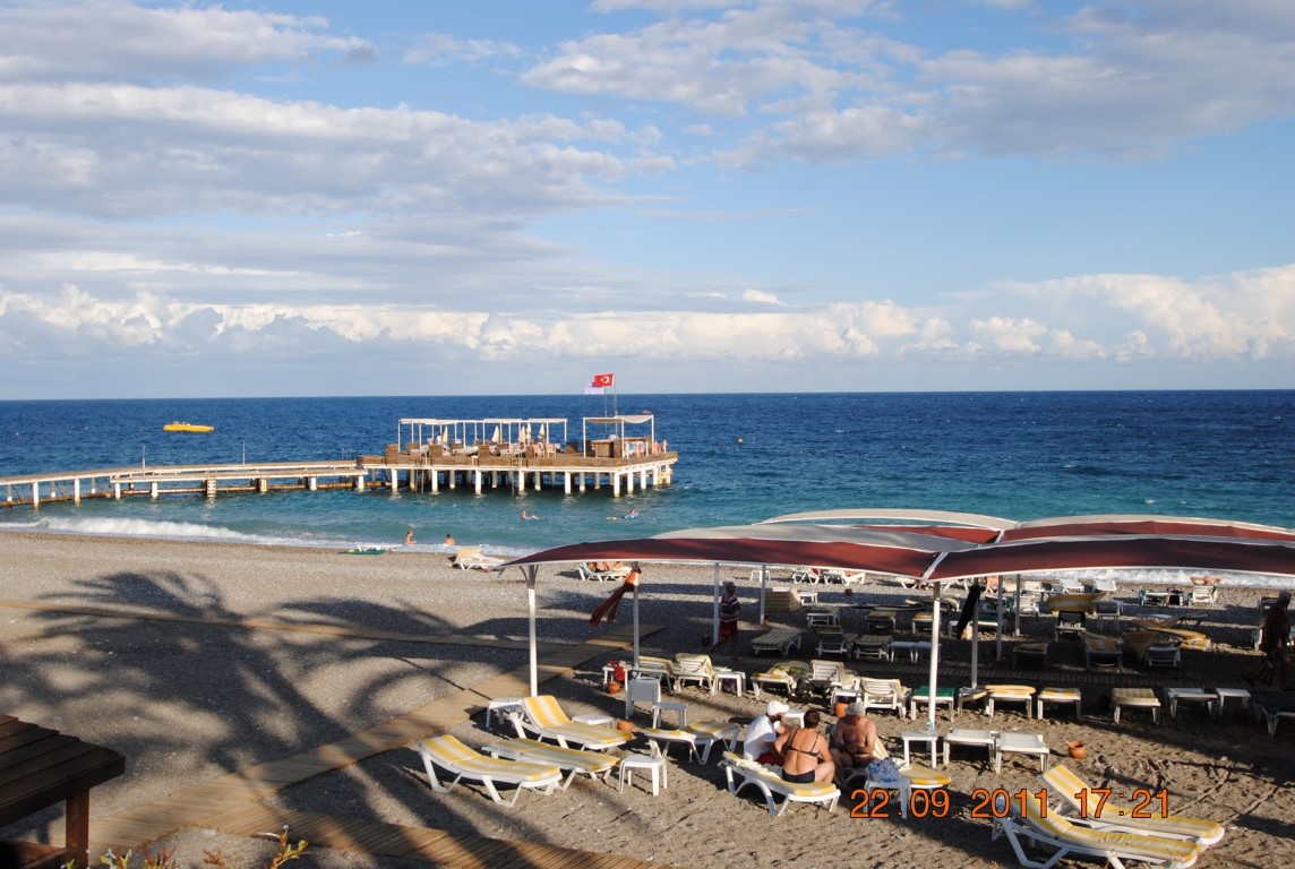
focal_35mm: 36
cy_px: 434
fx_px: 1298
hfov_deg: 53.0
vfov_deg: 37.0
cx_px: 648
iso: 100
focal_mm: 24
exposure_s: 1/250
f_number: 8
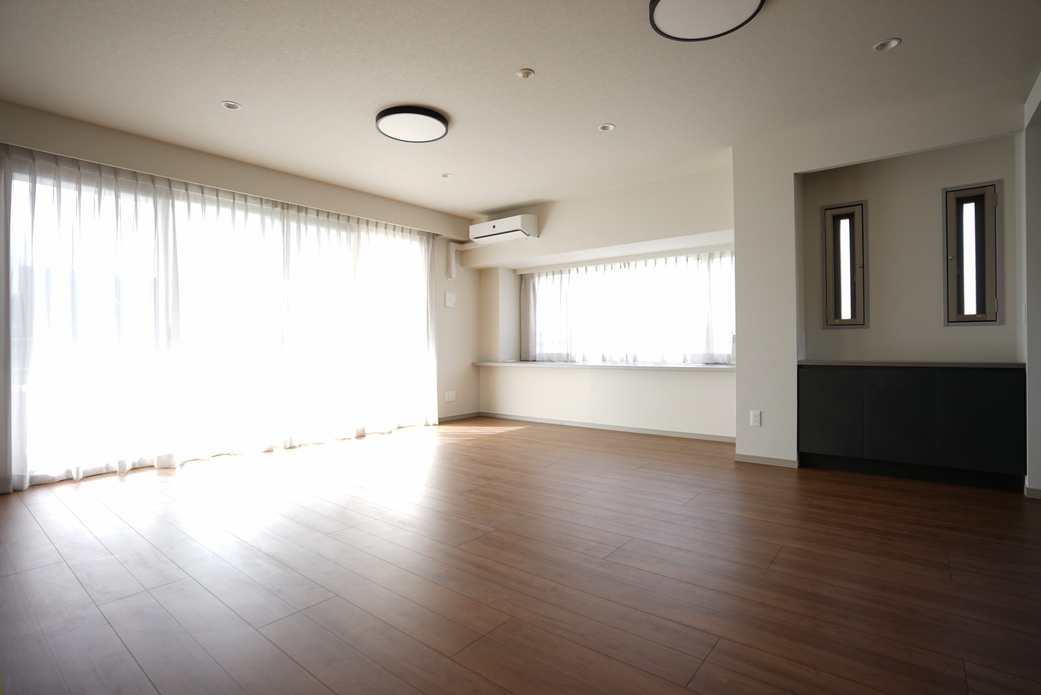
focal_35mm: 18
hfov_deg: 90.0
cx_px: 520
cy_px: 348
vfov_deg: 67.4
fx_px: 521
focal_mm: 18
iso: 80
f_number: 2.8
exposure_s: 1/60
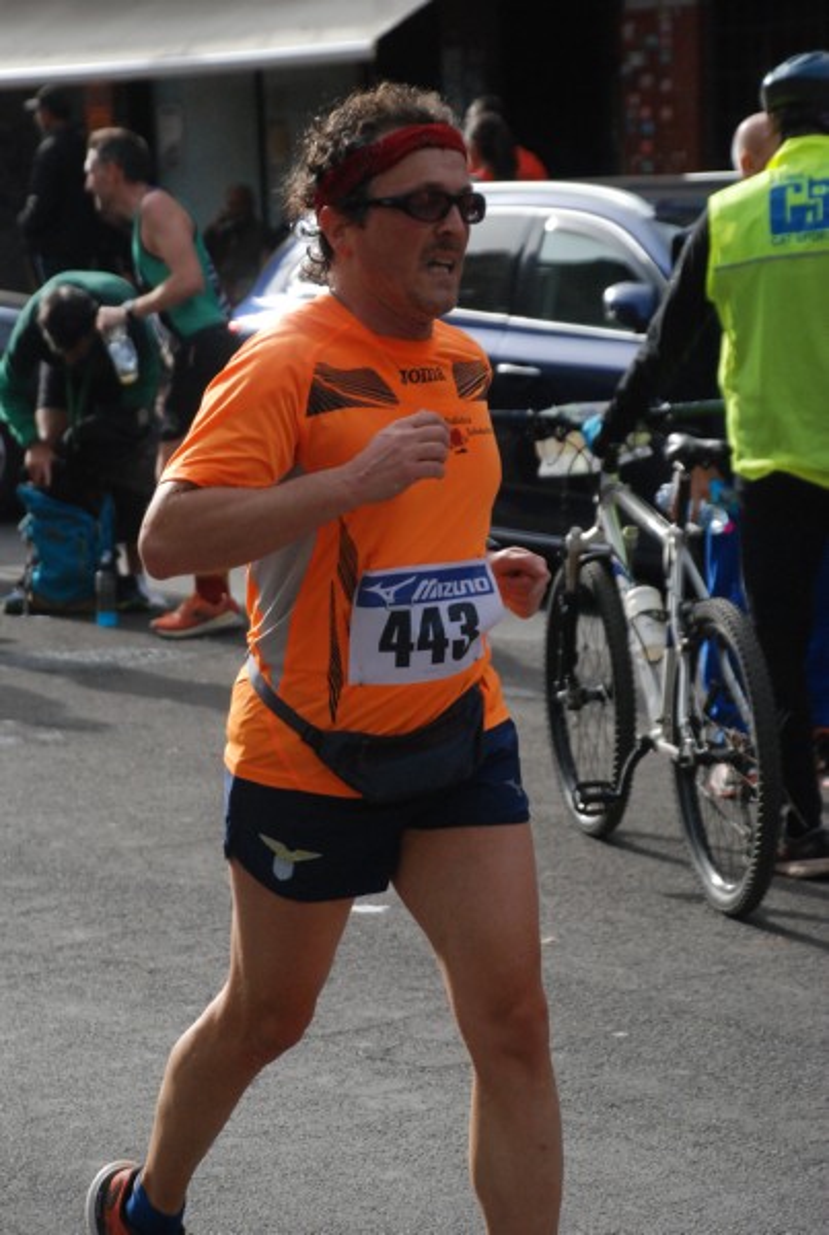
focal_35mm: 128
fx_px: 4381
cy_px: 618
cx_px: 414
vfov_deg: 16.0
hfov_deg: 10.8
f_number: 5.6
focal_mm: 85
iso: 1000
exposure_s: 1/1600
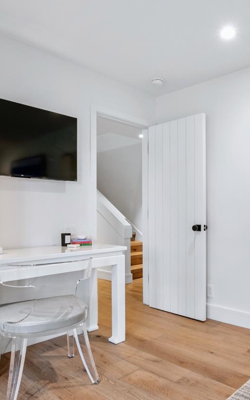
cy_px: 199
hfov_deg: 45.1
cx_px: 173
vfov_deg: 68.4
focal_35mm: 27
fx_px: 294
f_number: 9
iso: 320
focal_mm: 10
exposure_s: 1
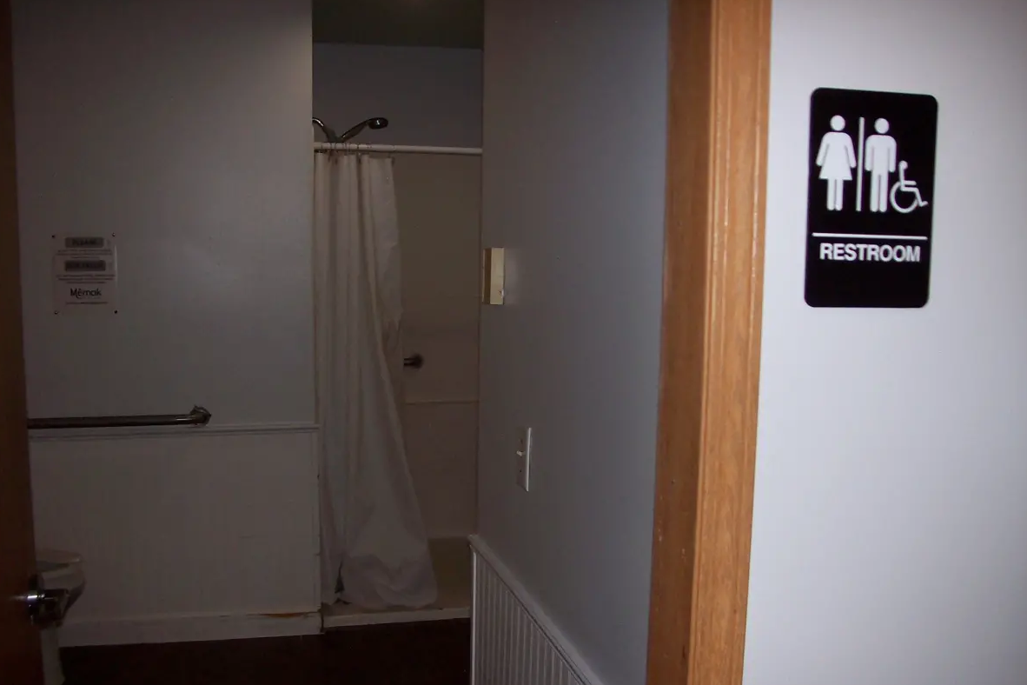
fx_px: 1084
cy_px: 324
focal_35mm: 38
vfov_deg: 35.0
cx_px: 512
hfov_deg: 50.7
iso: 80
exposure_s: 1/64
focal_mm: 6
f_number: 2.7
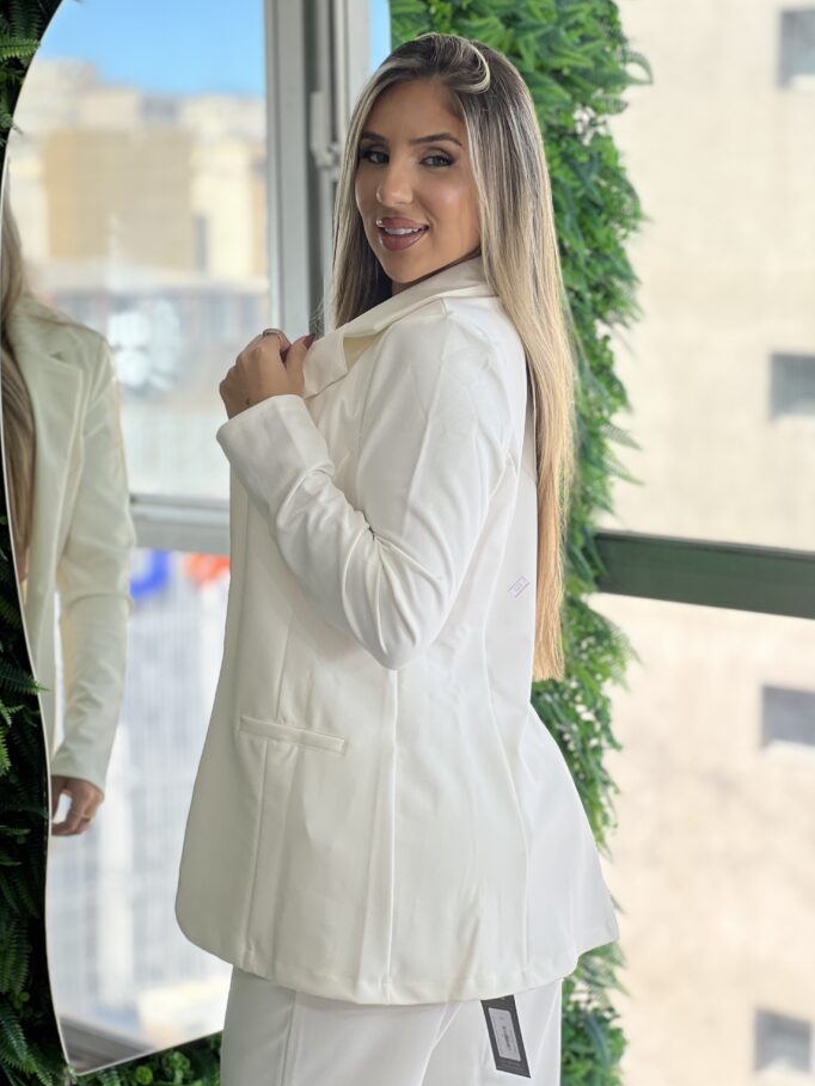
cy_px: 547
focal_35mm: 79
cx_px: 399
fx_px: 2479
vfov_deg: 24.7
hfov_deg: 18.7
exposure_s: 1/120
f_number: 2.8
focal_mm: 9
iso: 50
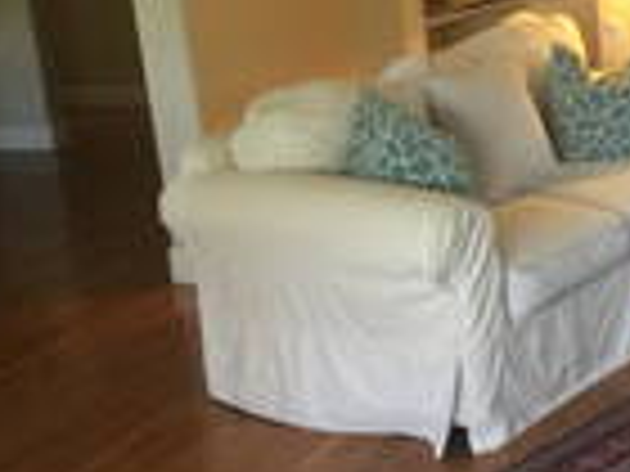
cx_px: 616
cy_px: 207
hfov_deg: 23.5
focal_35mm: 80
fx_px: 1456
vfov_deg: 18.4
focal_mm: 3.3
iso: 160
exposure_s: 1/30
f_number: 2.4
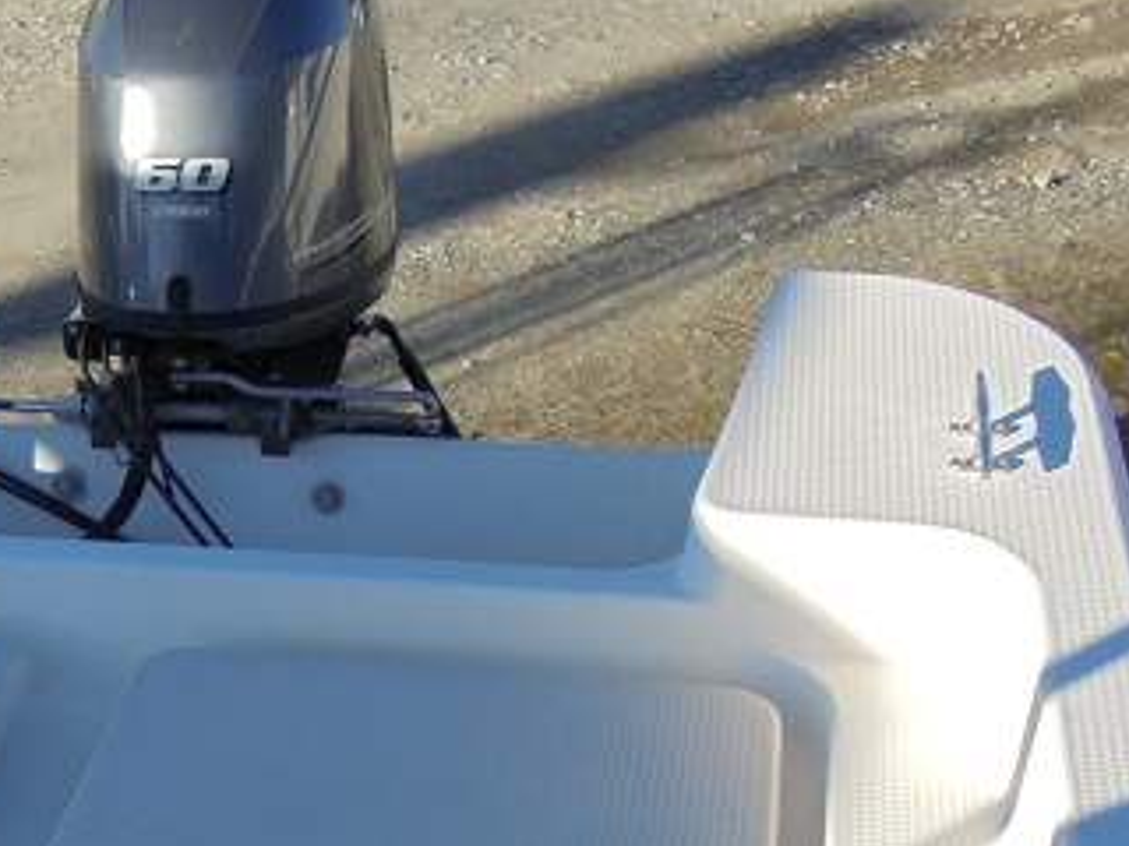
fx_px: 2120
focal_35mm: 65
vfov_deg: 21.5
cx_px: -49
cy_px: 906
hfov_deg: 27.7
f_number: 3.5
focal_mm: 4.6
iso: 100
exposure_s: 1/640
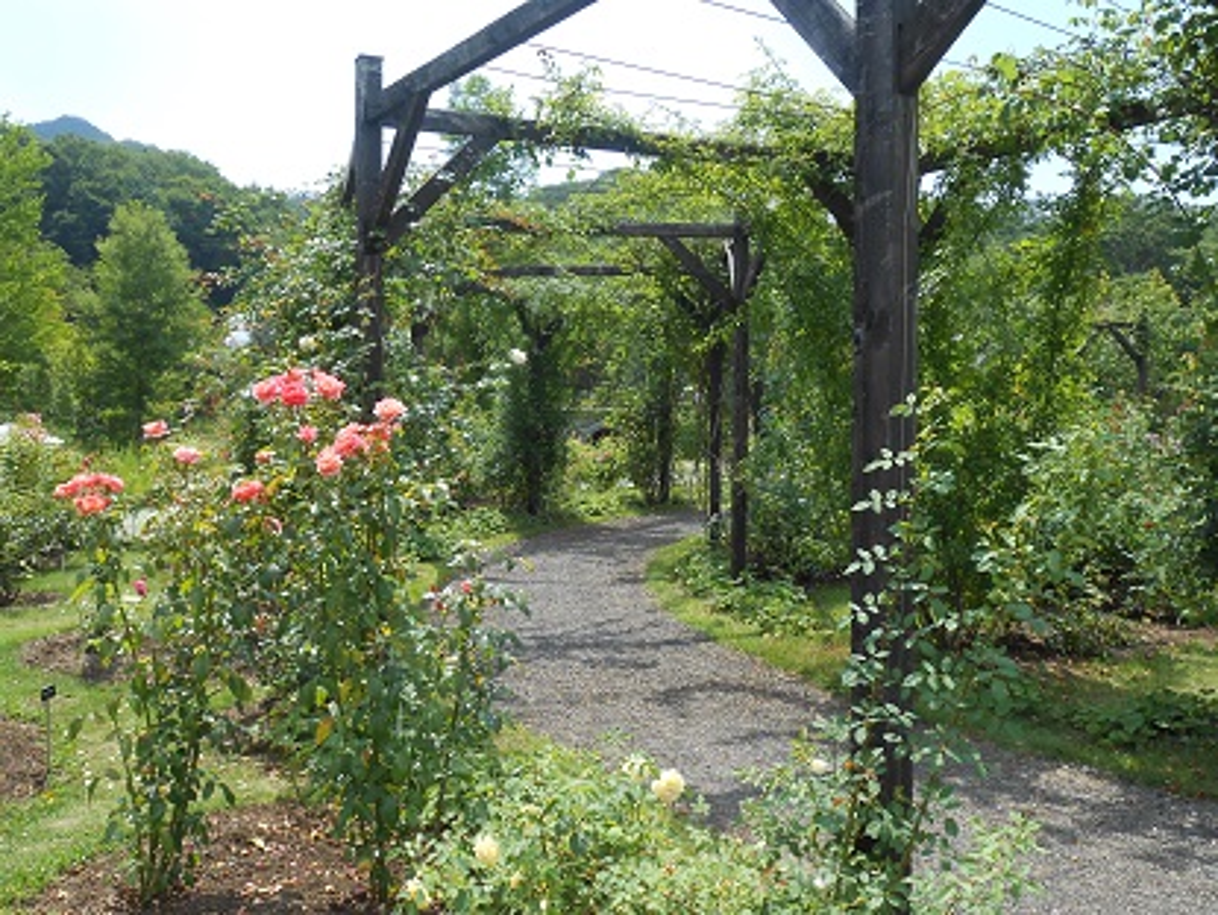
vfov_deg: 41.9
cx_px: 609
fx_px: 1197
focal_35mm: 34
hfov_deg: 53.9
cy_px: 458
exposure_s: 1/400
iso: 80
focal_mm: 6
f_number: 3.9
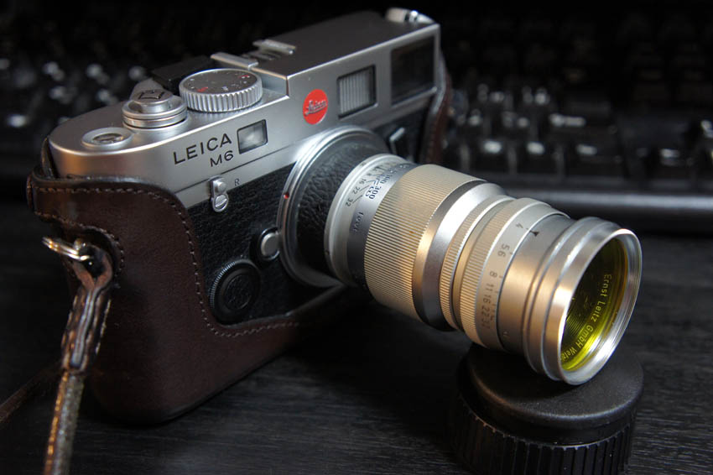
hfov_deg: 45.0
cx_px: 356
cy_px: 238
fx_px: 861
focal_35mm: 44
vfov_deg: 30.8
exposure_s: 1/30
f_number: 4
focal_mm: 29
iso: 1600
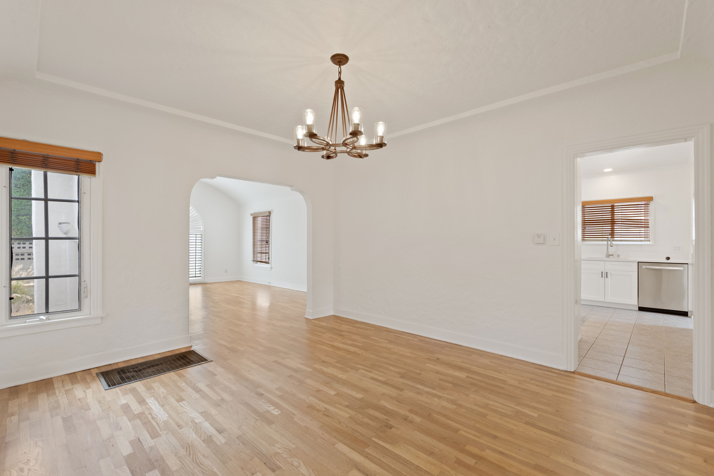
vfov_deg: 73.7
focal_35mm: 16
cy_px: 238
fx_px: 317
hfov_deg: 96.7
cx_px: 357
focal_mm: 16
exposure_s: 1/15
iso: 1000
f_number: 9
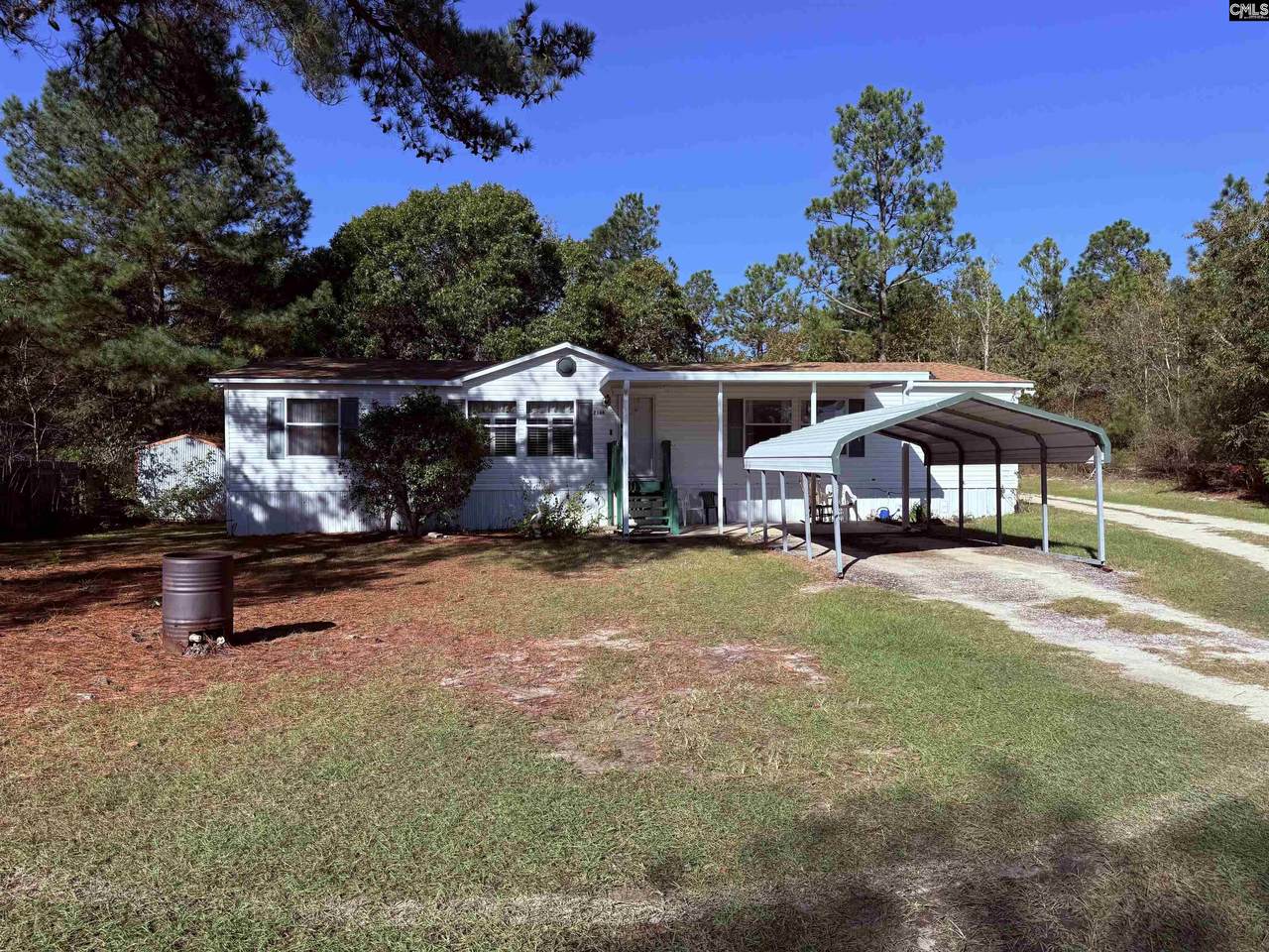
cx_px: 634
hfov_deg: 71.6
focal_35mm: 24
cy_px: 476
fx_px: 880
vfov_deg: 56.8
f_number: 1.78
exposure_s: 1/3759
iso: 80
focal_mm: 6.76
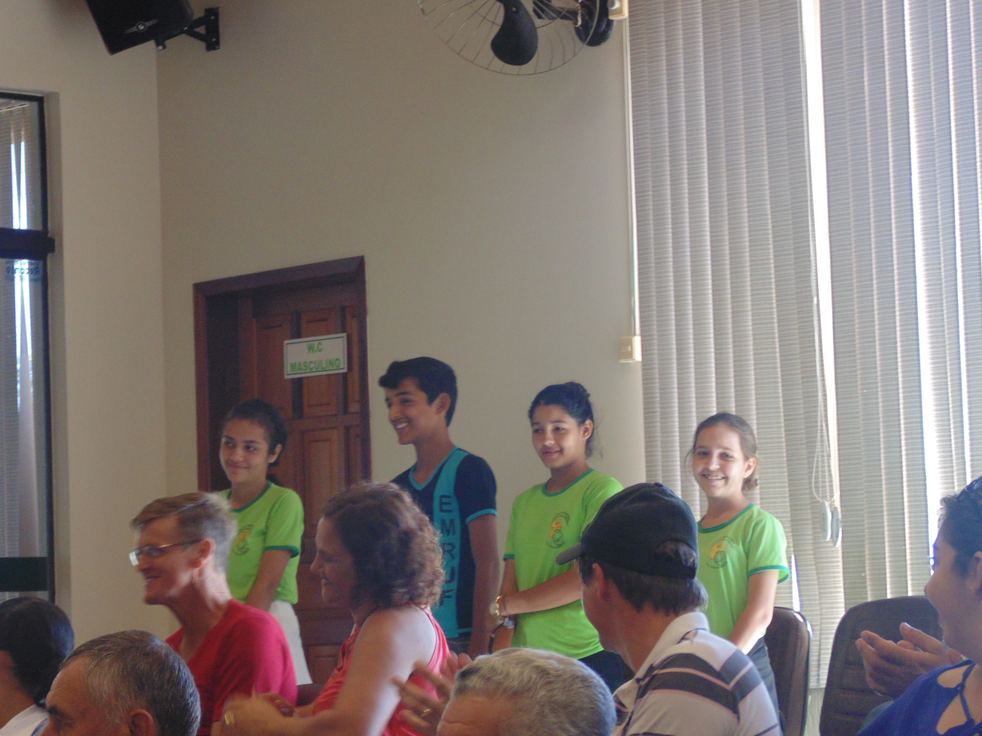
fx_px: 3631
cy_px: 381
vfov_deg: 11.6
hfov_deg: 15.4
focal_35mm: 128
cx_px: 463
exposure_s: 1/30
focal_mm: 21.3
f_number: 4.8
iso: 200
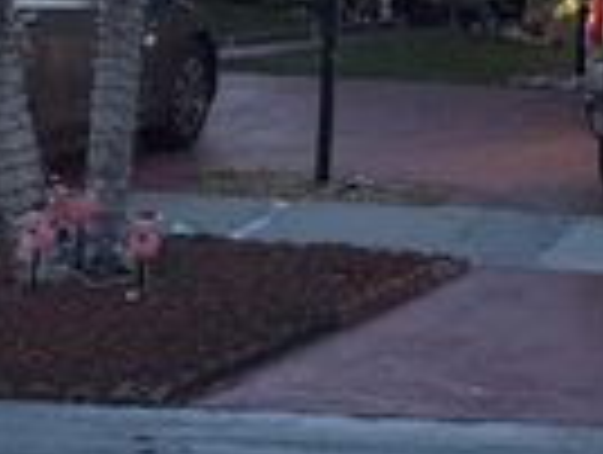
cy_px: -92
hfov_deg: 16.5
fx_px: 1850
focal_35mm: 106
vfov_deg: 13.6
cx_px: 958
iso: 80
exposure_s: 1/2703
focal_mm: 6.76
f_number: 1.78
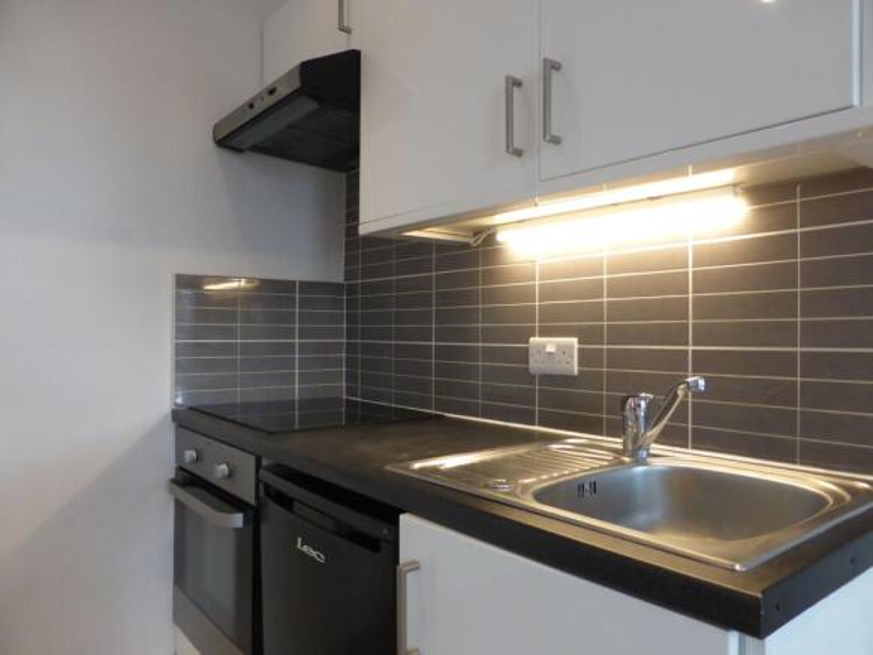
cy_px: 328
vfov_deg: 54.9
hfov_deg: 69.4
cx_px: 436
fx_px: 630
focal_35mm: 25
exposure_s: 1/60
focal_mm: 4.3
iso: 400
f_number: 3.3
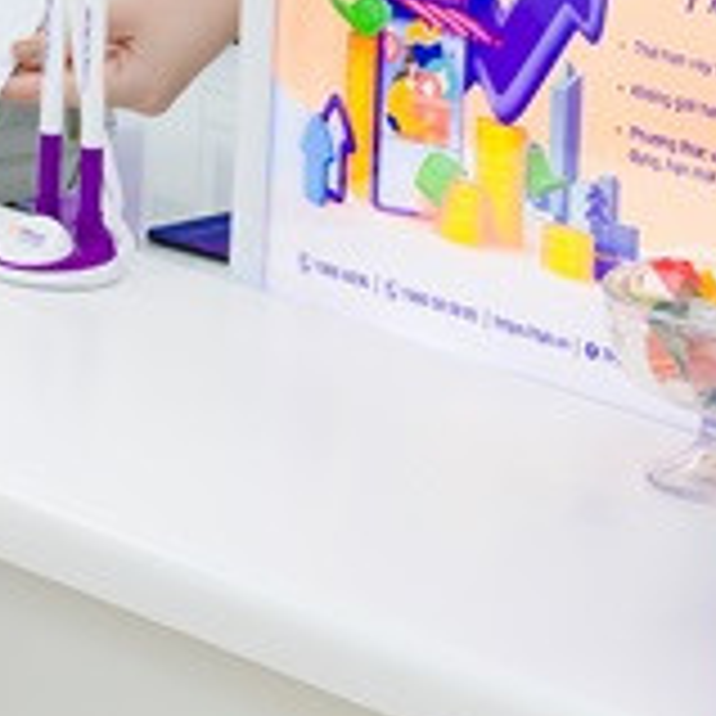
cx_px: -657
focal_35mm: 235
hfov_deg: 7.2
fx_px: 5499
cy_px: -563
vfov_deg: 7.2
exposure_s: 1/160
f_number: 7.1
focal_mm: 44
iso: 2500
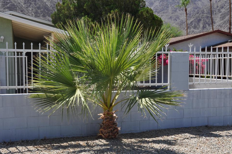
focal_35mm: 45
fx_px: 290
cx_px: 111
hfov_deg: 43.6
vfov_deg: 29.8
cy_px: 81
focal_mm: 28
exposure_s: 1/160
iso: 200
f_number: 13
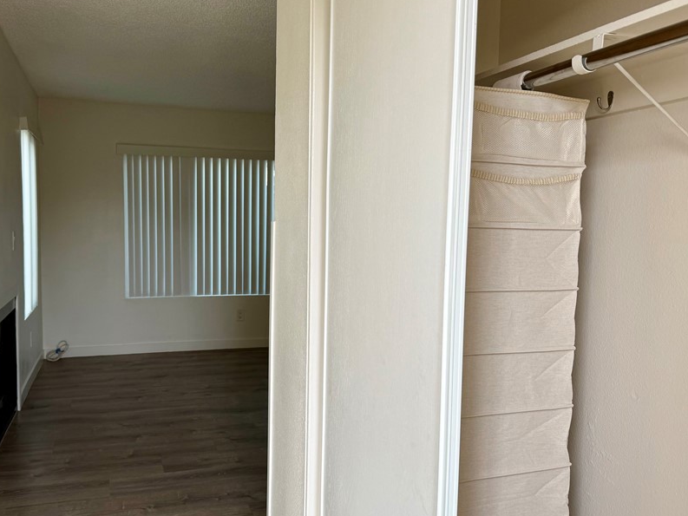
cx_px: 280
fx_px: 616
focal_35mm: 31
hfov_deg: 57.9
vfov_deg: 45.4
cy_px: 271
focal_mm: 6.76
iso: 80
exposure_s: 1/602
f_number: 1.78
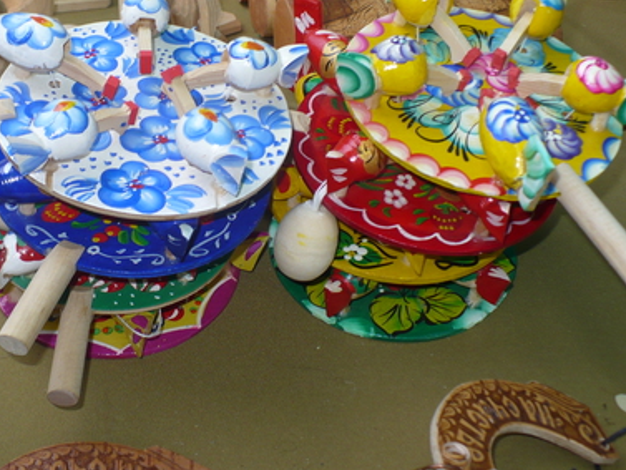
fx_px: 977
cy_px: 192
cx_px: 213
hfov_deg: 35.2
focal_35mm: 54
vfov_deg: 27.0
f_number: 2.8
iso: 100
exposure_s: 1/30
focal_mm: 6.1
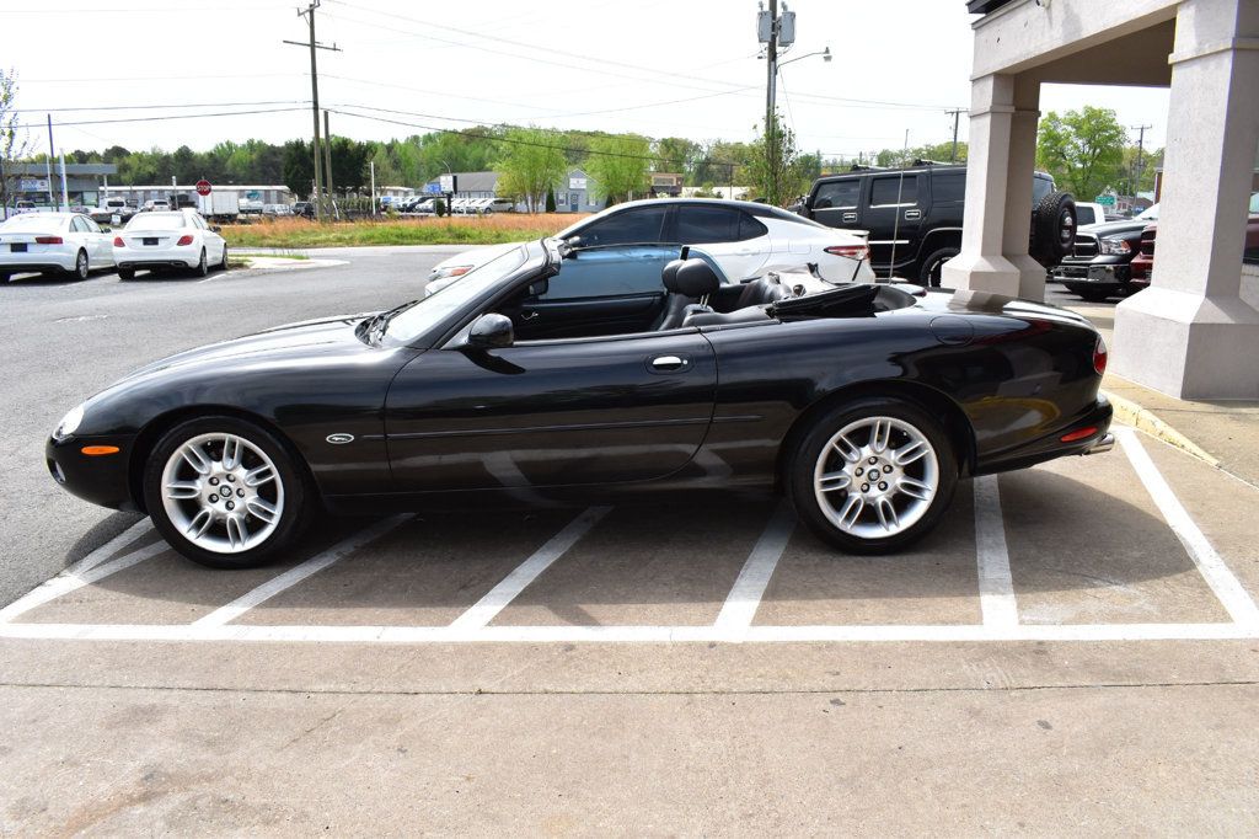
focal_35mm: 27
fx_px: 944
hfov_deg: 67.4
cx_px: 630
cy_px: 420
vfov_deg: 47.9
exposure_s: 1/400
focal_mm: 18
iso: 400
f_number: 11
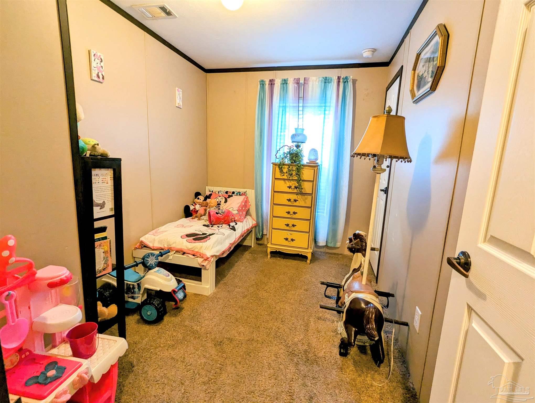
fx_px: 248
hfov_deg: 94.4
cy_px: 202
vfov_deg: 78.2
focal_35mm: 16
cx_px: 268
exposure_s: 1/23.8
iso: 128
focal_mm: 2.35
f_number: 2.2
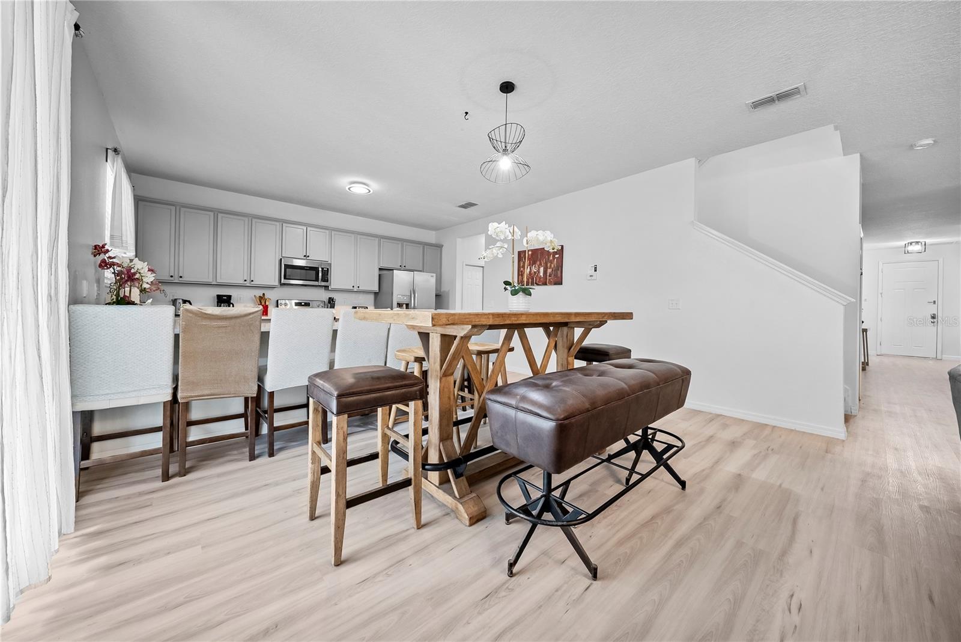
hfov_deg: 112.6
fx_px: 320
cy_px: 321
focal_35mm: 12
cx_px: 480
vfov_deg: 90.1
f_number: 6.3
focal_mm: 12
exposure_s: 1/2
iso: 320
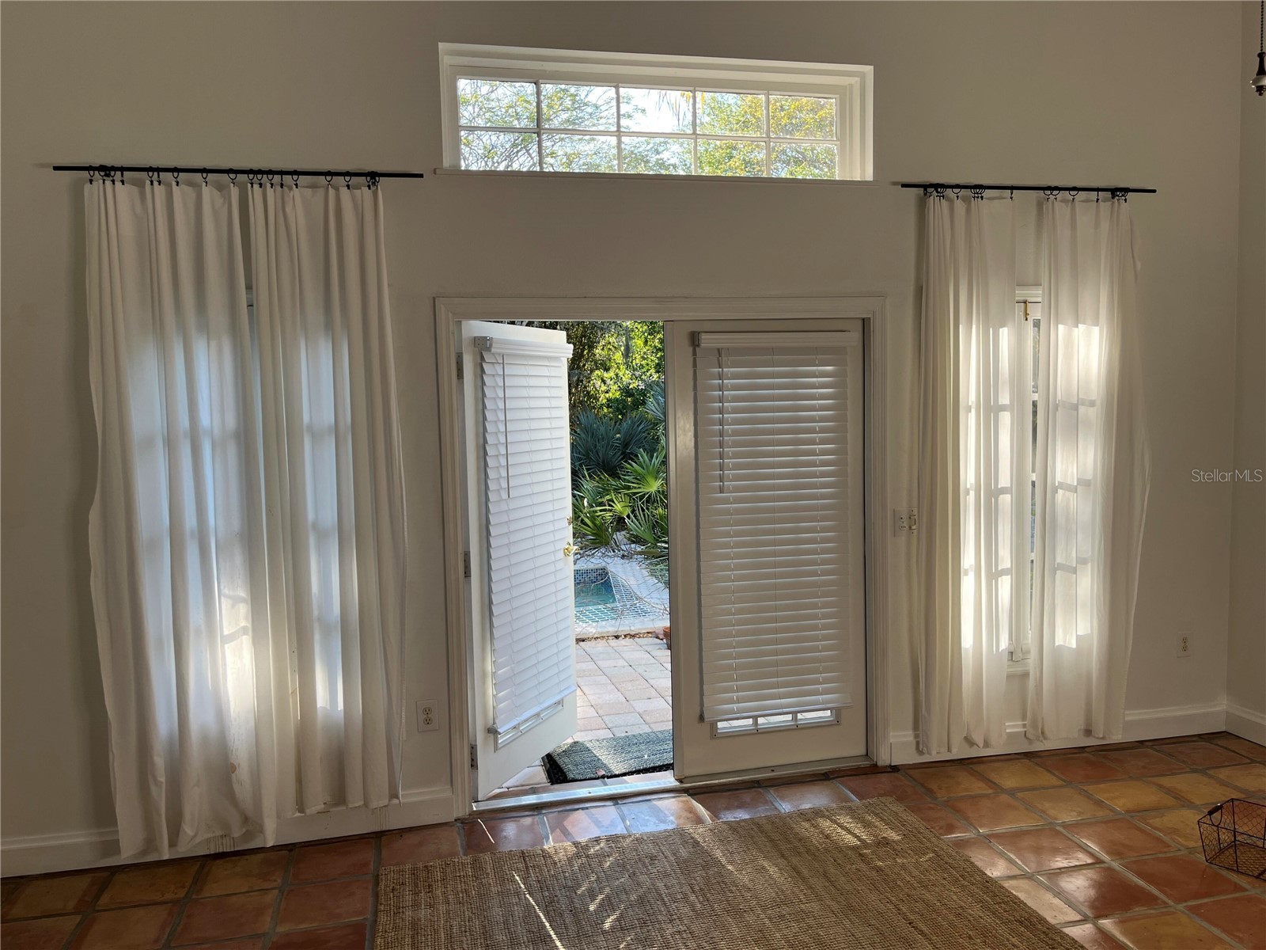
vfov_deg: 53.1
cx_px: 633
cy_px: 475
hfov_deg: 67.3
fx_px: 951
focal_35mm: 26
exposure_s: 1/331
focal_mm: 5.1
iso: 50
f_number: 1.6
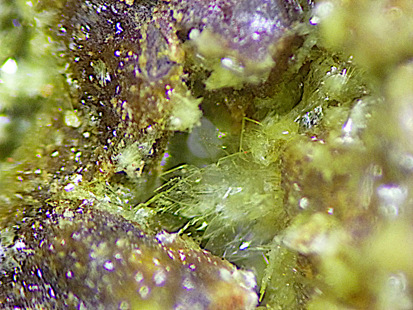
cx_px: 206
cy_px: 155
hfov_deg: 19.6
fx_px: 1193
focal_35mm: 100
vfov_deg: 14.8
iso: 400
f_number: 5.7
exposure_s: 1/50
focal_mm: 18
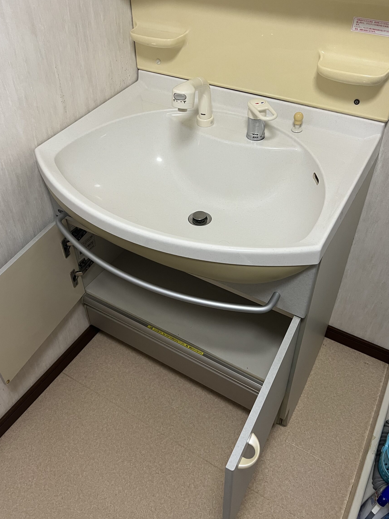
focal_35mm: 29
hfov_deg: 48.2
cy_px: 236
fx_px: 435
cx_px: 193
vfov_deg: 61.6
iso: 200
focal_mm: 5.7
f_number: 1.5
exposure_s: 1/60
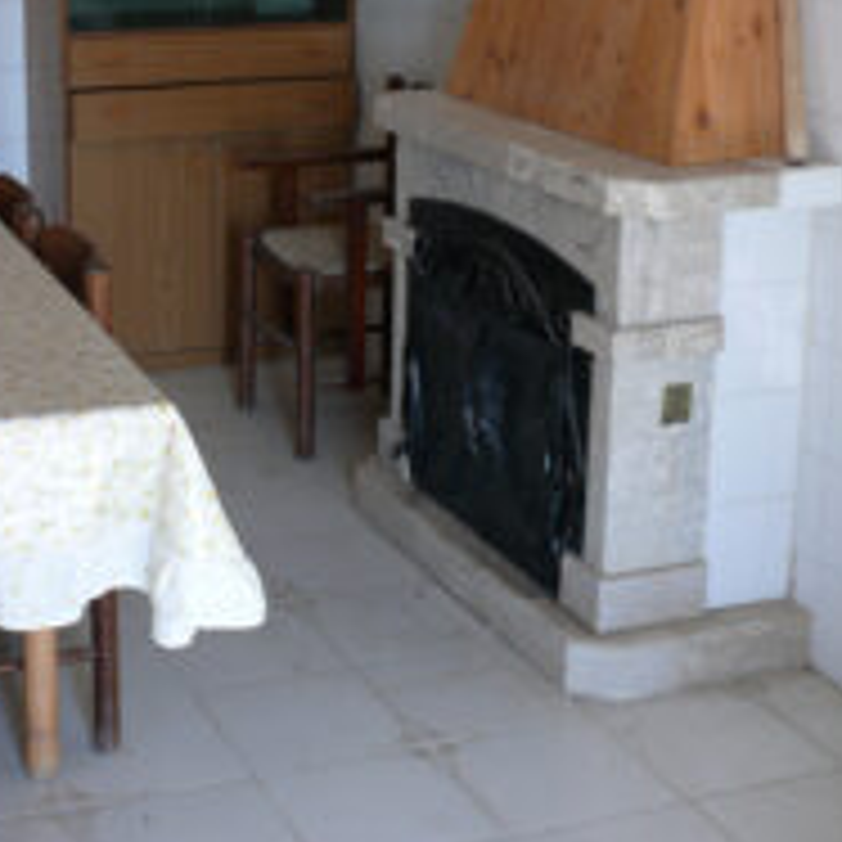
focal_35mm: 66
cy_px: 230
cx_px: 113
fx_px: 1816
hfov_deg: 25.4
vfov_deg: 25.8
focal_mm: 7.4
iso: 100
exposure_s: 1/60
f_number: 2.8
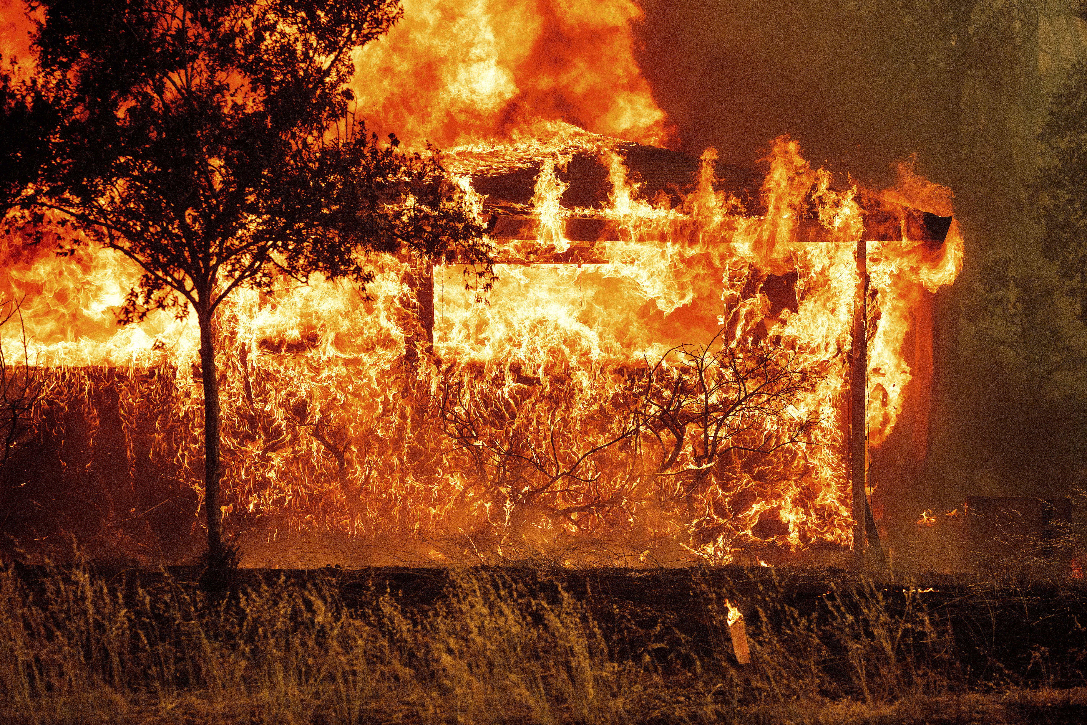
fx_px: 5133
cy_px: 362
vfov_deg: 8.1
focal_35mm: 170
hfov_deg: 12.1
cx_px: 544
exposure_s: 1/8000
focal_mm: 170
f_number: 4.8
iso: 3200
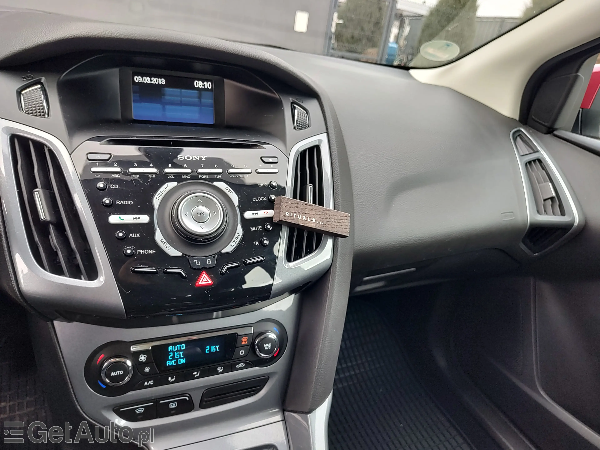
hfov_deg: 73.9
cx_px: 300
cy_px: 225
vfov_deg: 58.9
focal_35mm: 23
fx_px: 399
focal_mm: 5.56
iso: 127
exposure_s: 1/50
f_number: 1.8
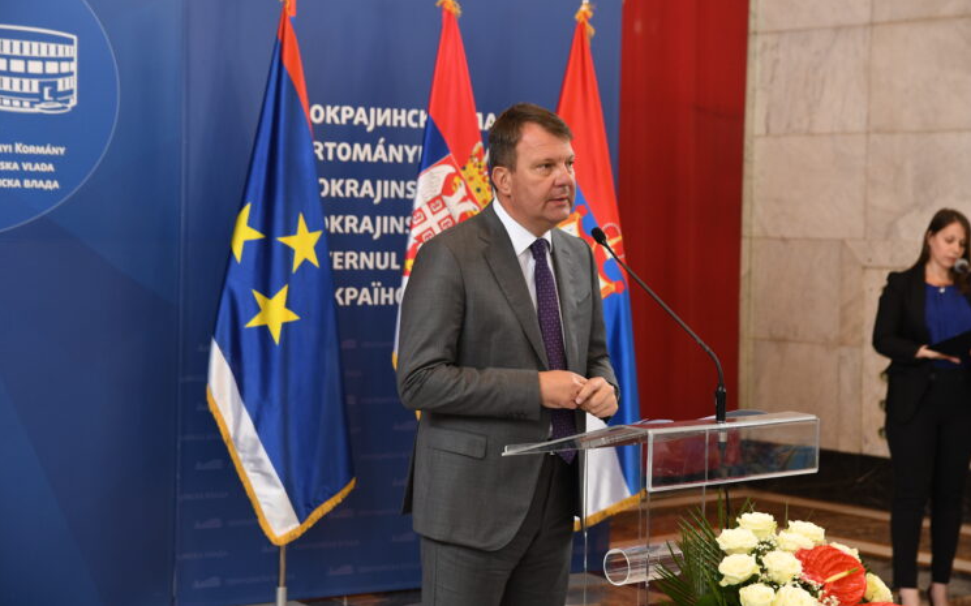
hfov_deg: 26.8
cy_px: 281
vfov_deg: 16.9
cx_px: 485
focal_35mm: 77
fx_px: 2037
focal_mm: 50
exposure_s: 1/125
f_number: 3.5
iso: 1000
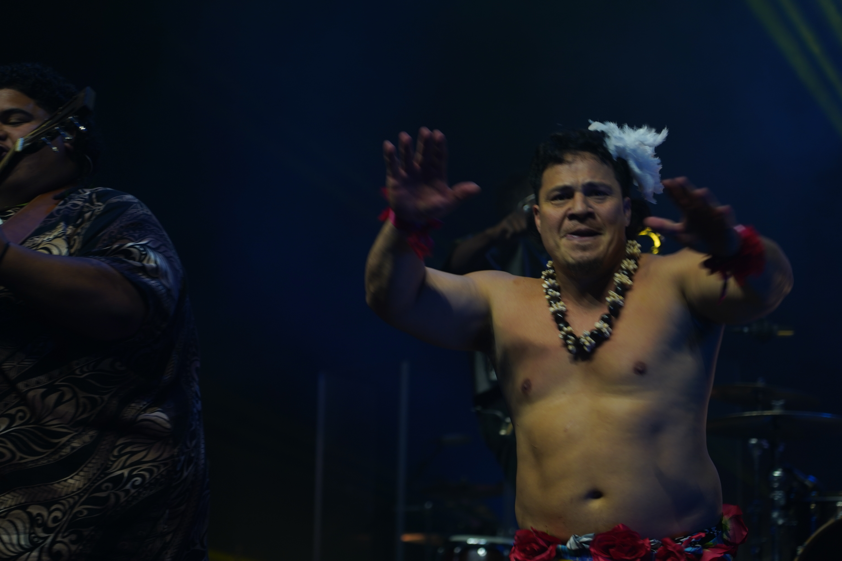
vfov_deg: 13.0
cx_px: 421
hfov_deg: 19.5
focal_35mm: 105
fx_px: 2456
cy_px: 280
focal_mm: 105
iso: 320
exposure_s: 1/125
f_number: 4
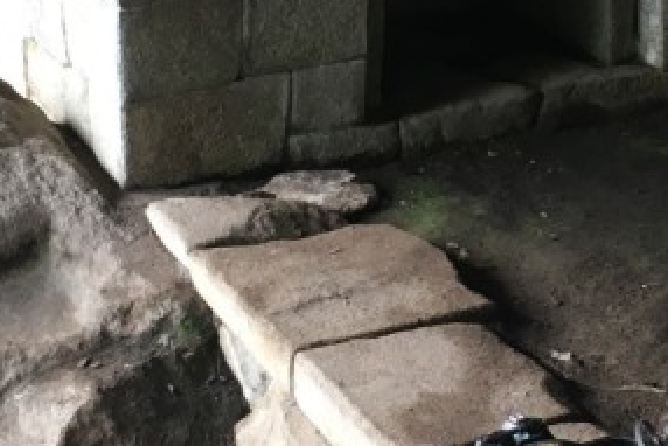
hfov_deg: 18.9
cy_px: 135
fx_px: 2005
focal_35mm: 108
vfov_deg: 12.7
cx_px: 451
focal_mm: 4.15
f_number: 2.2
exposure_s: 1/30
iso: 50
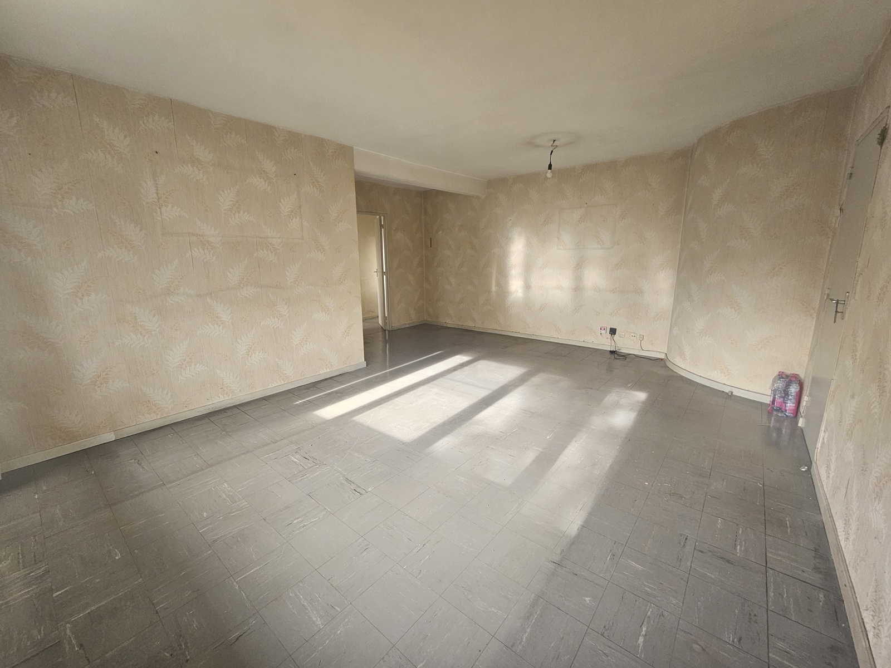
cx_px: 446
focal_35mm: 13
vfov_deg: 89.9
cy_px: 334
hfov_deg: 106.2
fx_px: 335
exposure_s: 1/70.8
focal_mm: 2.2
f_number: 2.2
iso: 100
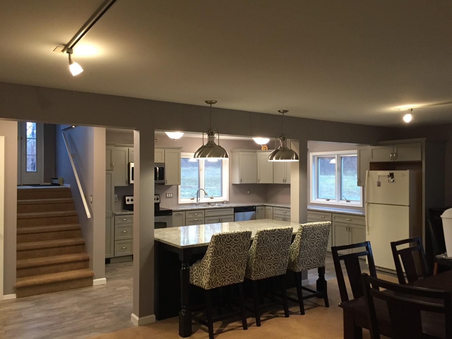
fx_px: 379
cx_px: 226
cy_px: 170
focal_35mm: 29
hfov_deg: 61.7
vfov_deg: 48.2
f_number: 2.2
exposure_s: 1/30
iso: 160
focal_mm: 4.15
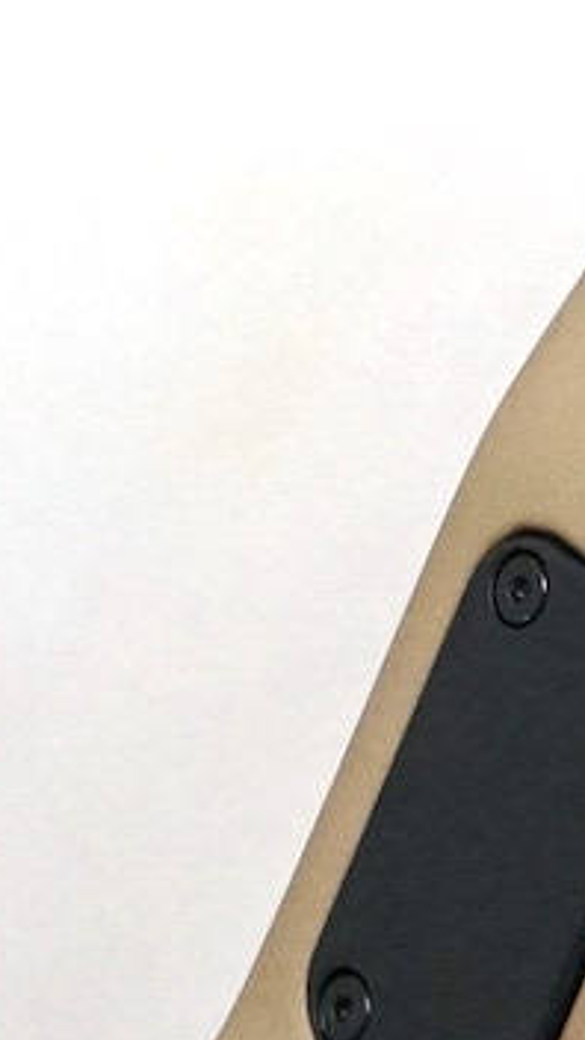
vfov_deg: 8.3
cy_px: -414
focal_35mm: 256
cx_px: 934
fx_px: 7060
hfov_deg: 4.7
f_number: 5
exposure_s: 1/160
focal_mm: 41
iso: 2500
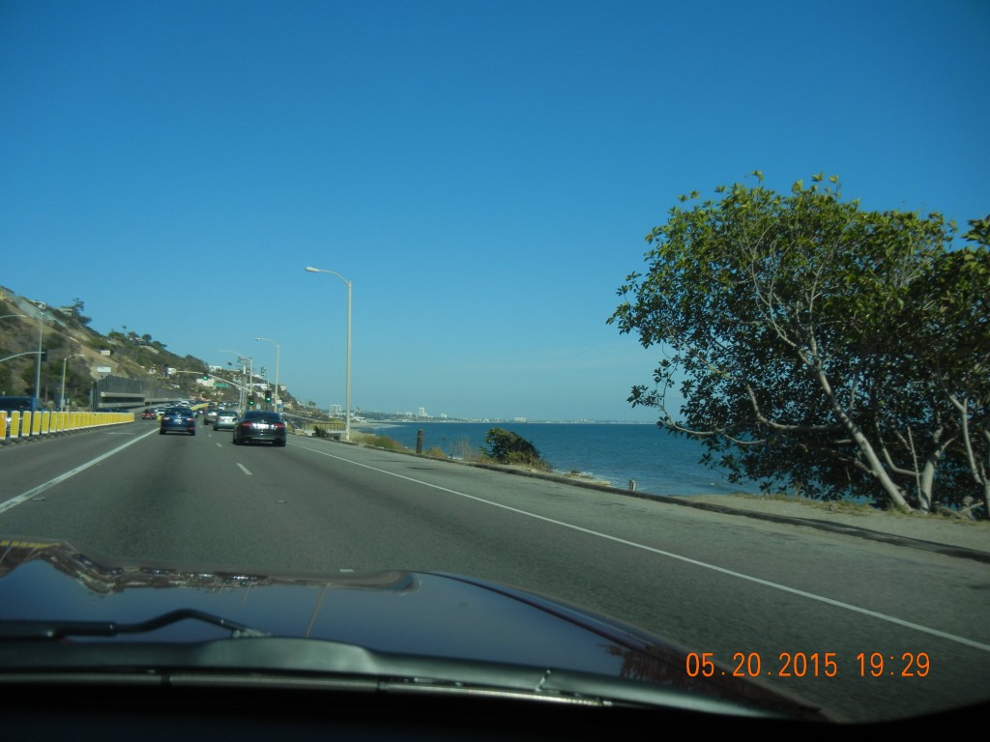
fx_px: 858
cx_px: 495
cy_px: 371
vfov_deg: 46.8
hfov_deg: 60.0
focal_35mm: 30
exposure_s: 1/523
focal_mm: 5.4
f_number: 7
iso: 160
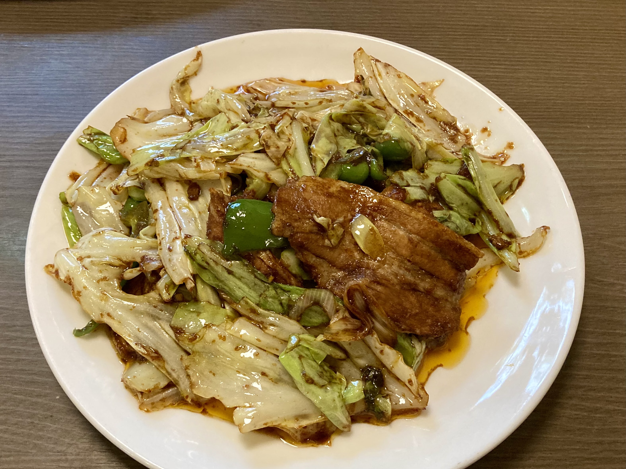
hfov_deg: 63.4
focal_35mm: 28
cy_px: 234
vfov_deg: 49.7
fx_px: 506
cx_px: 313
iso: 320
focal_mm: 3.99
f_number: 1.8
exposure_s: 1/33
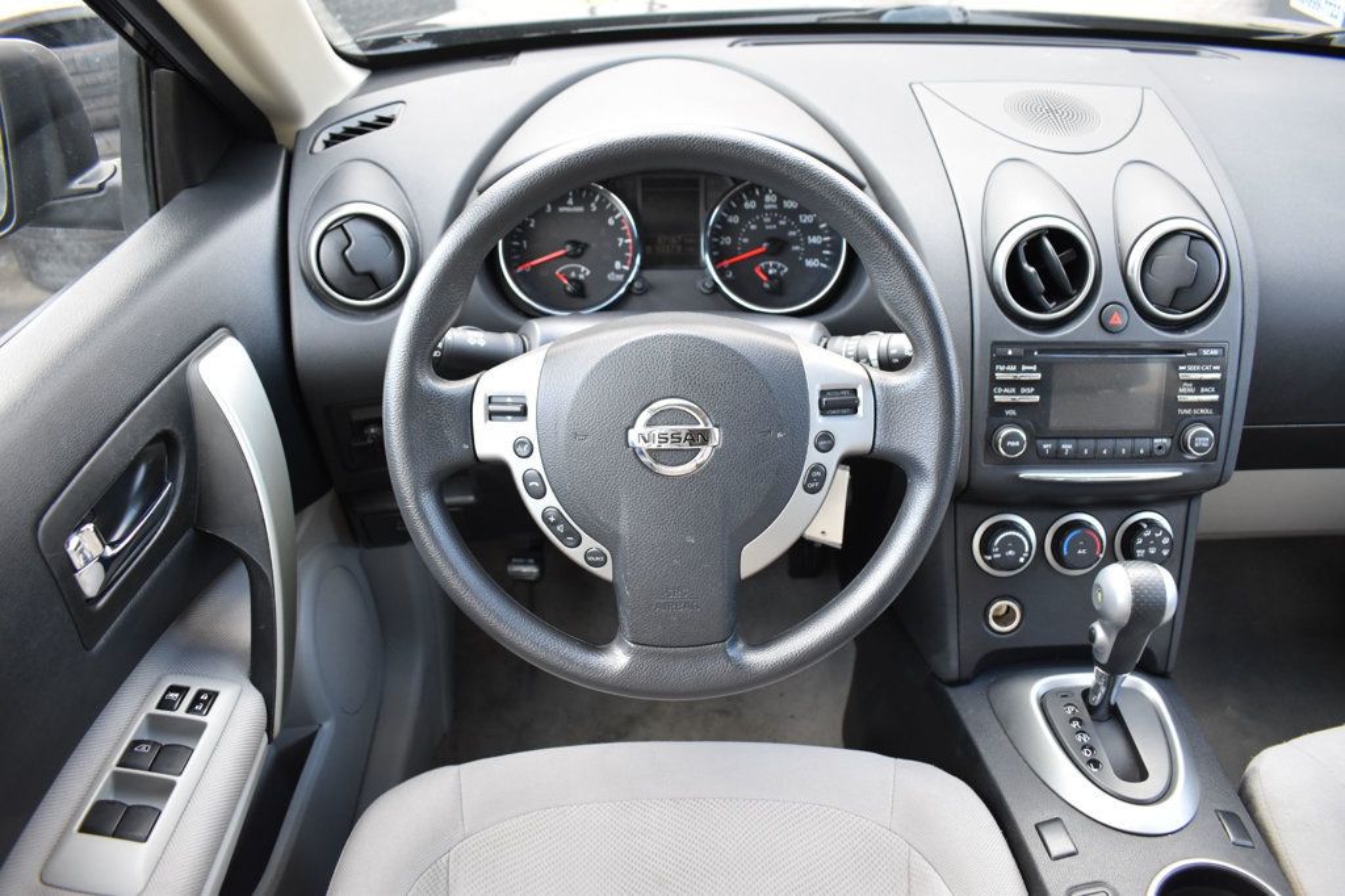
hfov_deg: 67.4
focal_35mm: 27
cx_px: 672
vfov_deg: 47.9
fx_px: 1008
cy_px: 448
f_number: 4
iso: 800
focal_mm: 18
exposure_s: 1/125
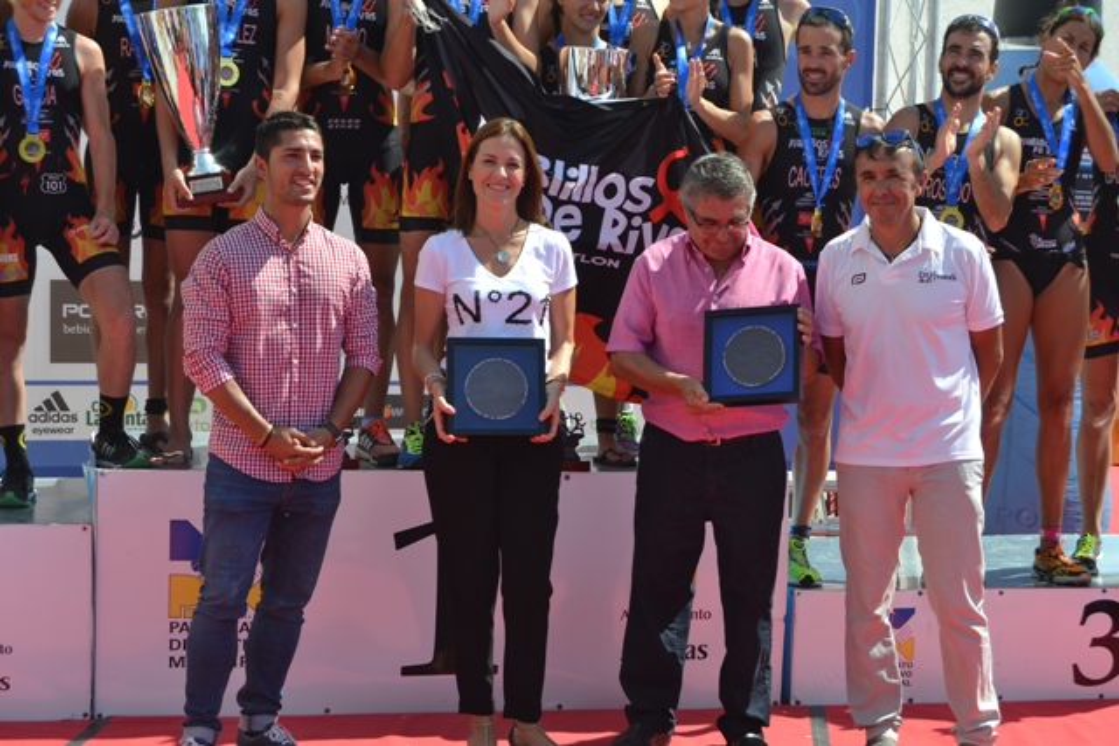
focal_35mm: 68
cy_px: 373
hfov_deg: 29.9
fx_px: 2098
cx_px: 560
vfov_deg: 20.2
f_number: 7.1
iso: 100
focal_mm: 45
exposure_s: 1/200
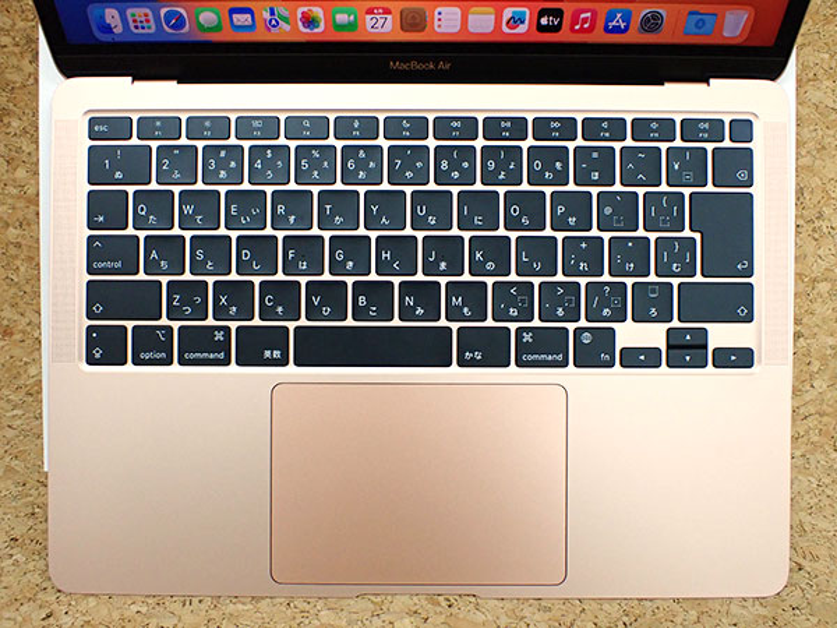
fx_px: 725
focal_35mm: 30
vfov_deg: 46.8
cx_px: 418
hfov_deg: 60.0
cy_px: 314
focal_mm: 5.4
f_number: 2.3
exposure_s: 1/125
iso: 400
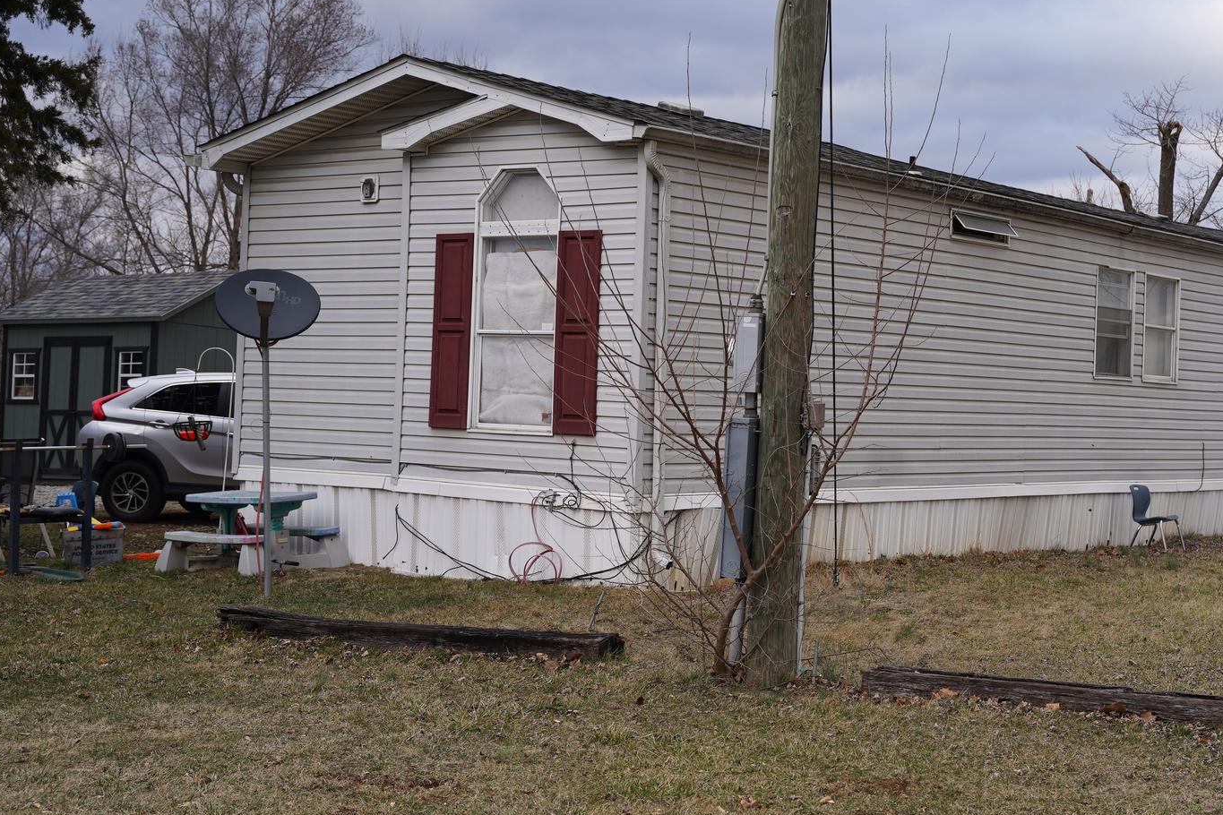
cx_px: 840
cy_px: 361
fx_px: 2038
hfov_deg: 33.0
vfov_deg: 22.6
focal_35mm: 60
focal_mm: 40
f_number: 4
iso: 100
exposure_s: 1/160
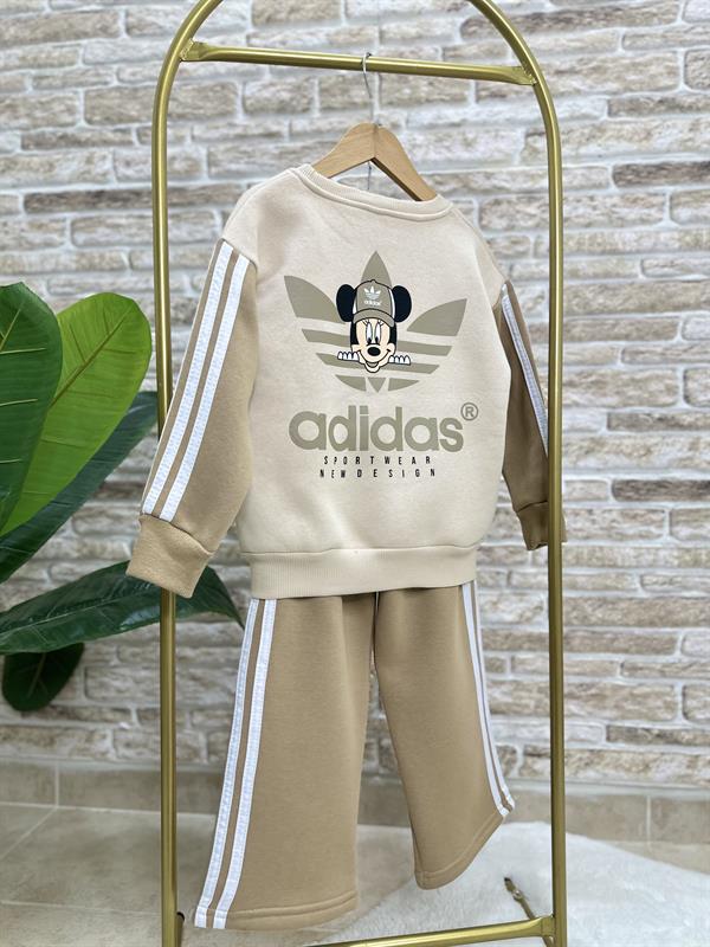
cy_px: 474
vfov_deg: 71.6
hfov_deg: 56.8
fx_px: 656
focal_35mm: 24
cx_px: 355
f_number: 1.78
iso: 80
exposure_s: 1/100
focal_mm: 6.86
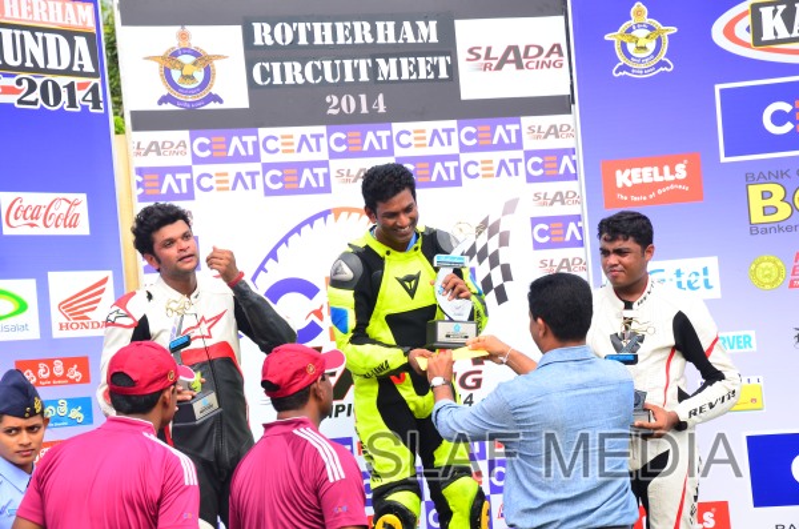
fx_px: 2192
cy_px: 264
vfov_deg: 13.8
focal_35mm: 99
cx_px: 400
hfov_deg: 20.7
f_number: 6.3
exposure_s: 1/320
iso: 400
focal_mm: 66
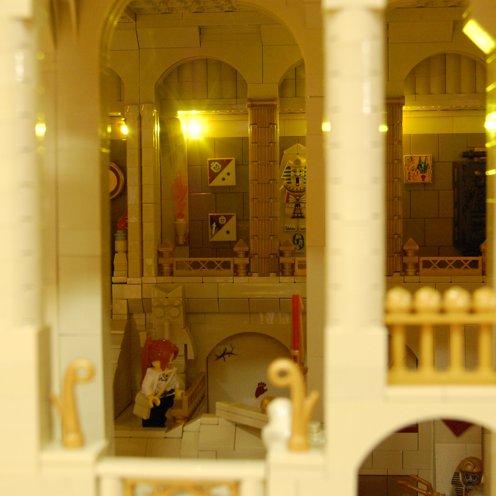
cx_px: 239
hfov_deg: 28.8
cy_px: 249
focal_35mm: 60
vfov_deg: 28.8
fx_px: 967
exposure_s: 1/5
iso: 1600
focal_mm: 31
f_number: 6.3
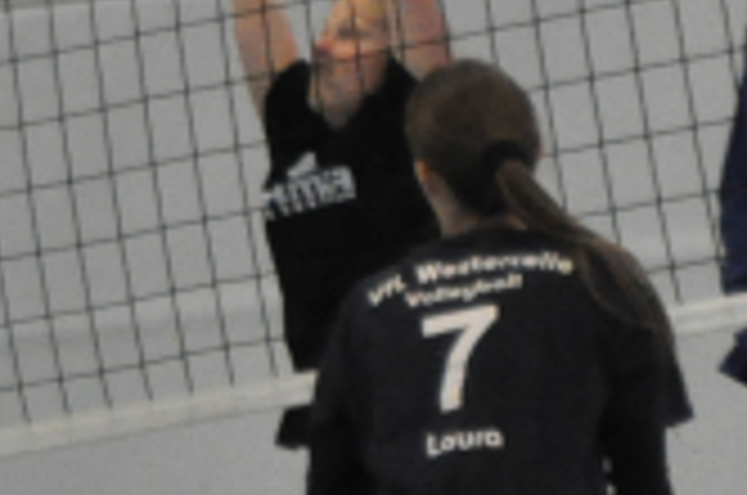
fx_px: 15346
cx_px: -940
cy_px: 189
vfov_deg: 1.8
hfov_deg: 2.8
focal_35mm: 741
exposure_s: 1/320
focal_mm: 80
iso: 3200
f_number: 5.3
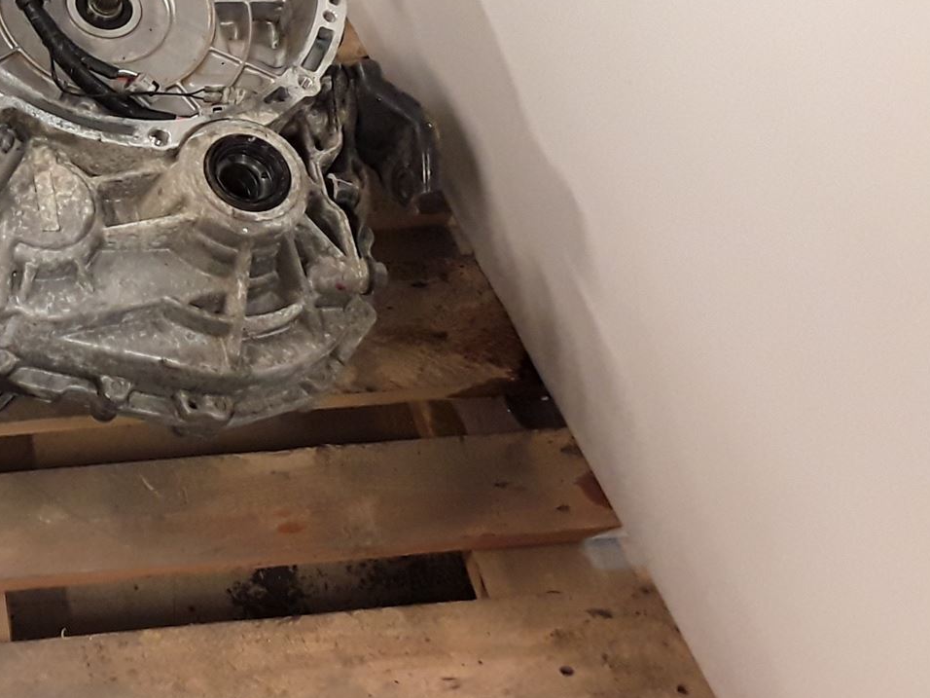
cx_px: -38
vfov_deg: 24.1
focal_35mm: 60
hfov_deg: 29.6
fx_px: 1612
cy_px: 148
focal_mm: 2.91
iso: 100
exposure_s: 1/50
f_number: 1.9
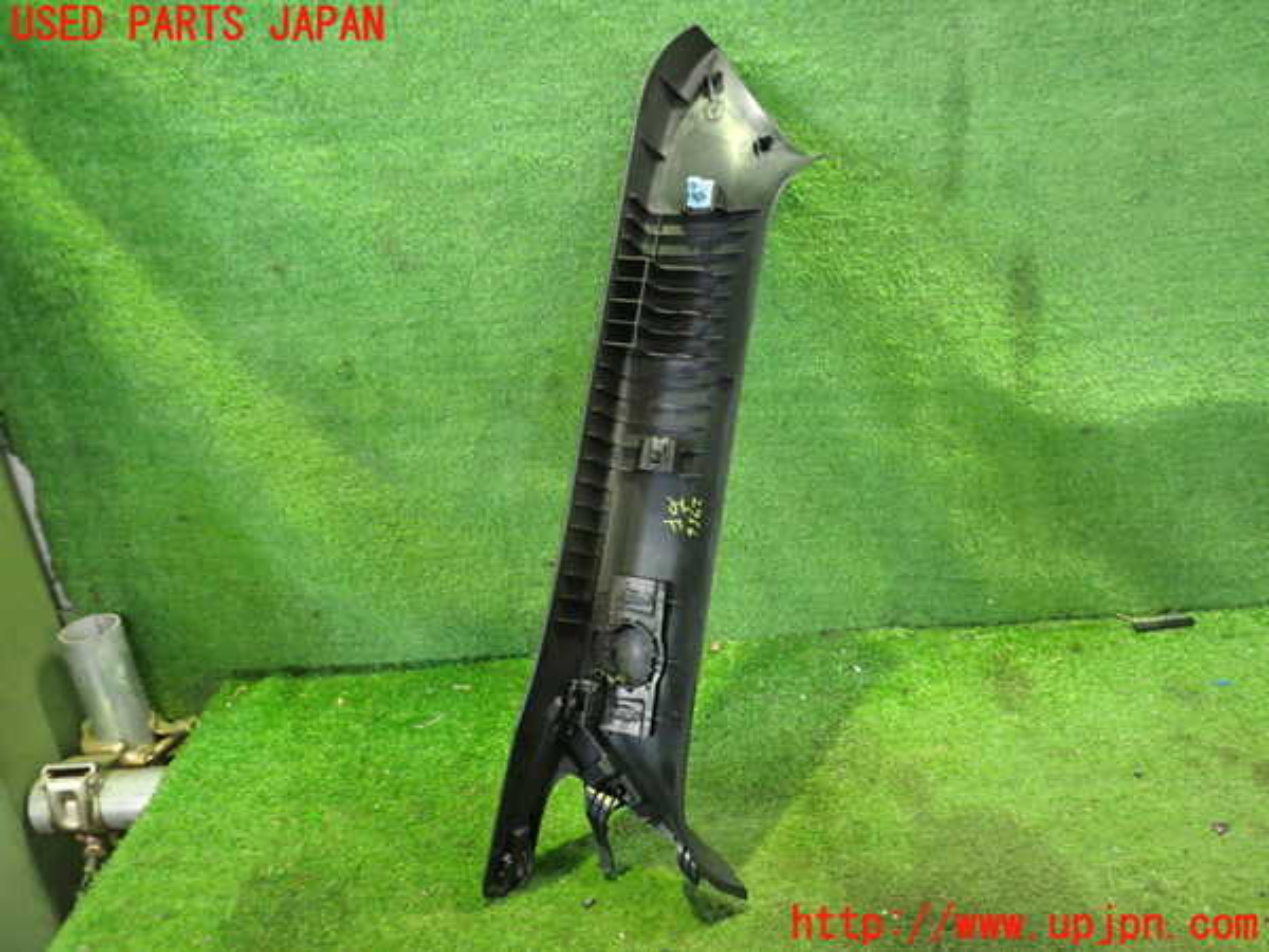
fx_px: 1100
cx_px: 634
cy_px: 476
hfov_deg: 60.0
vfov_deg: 46.8
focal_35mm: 30
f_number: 2.3
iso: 800
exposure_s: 1/25
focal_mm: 5.4
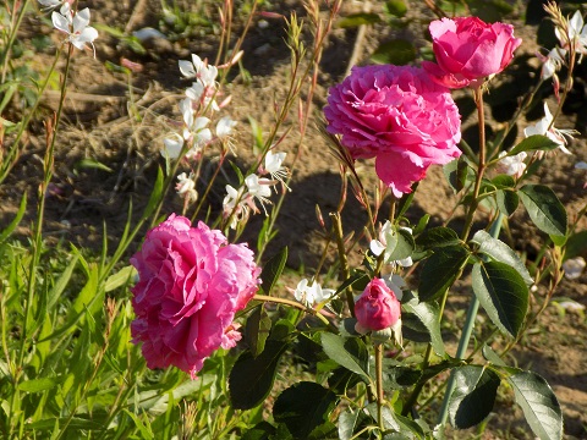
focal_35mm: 280
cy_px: 220
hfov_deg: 7.1
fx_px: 4748
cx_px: 294
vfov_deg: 5.3
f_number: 5.8
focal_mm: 49.7
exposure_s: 1/160
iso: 80
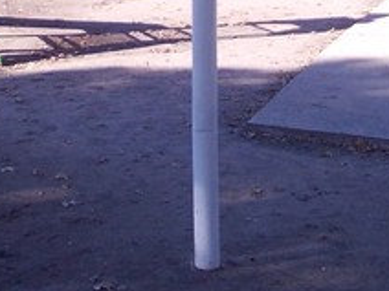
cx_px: 207
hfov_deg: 19.4
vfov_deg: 14.1
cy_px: -90
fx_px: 1135
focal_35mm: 101
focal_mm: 4
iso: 80
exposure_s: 1/400
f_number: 2.7
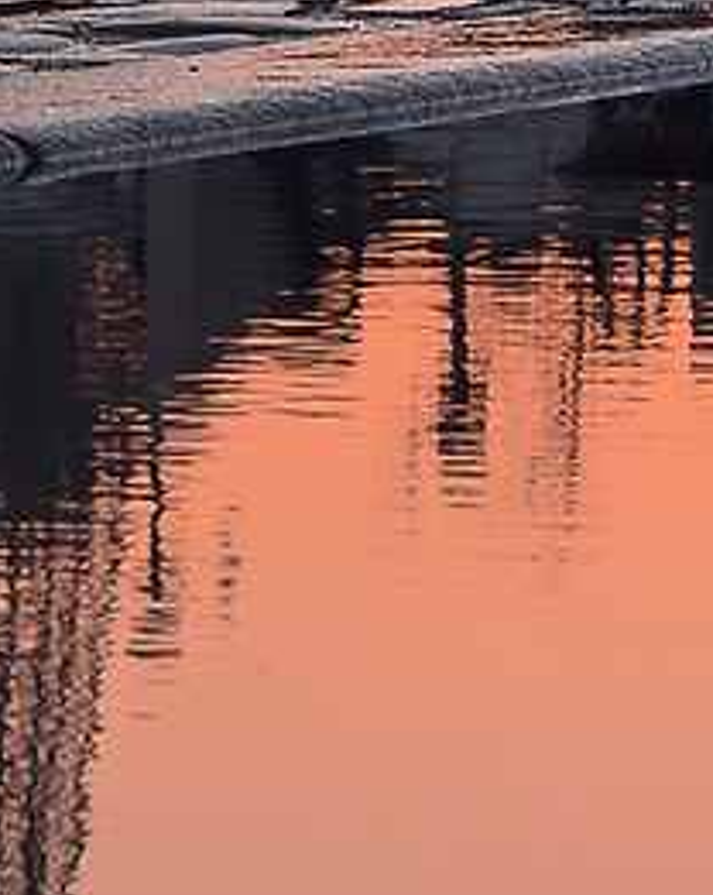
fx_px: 15546
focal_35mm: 588
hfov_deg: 2.6
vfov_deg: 3.3
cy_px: -806
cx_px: -233
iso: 400
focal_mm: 68
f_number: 9
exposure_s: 1/50
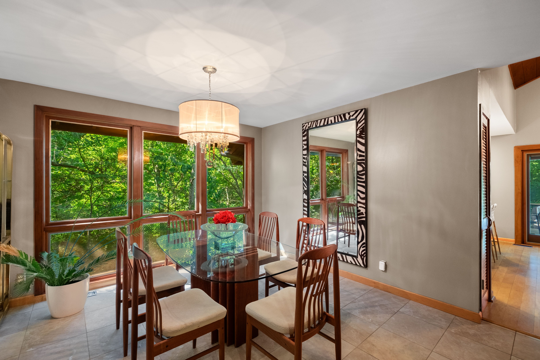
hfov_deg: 100.4
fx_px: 225
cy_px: 180
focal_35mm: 15
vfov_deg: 77.3
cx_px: 270
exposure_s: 1/50
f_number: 6.4
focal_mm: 10
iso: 200
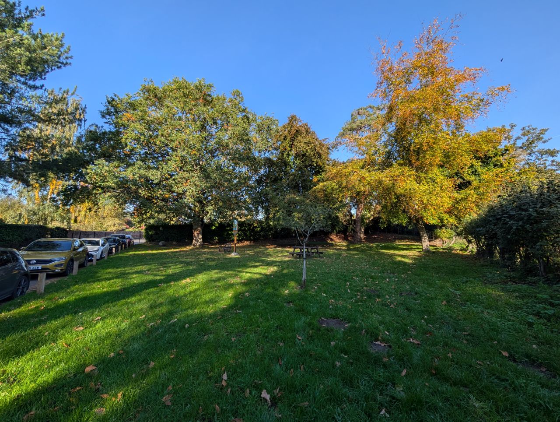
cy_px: 211
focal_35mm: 12
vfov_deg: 94.6
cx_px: 280
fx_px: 194
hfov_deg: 110.5
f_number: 1.7
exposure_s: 1/1195
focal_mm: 2.02
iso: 50
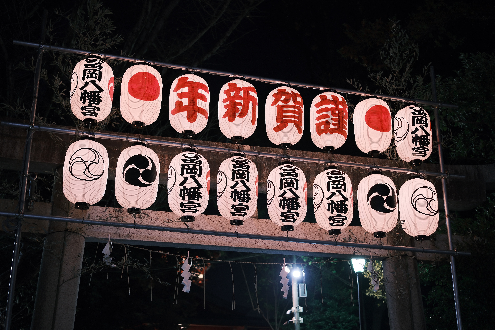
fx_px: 687
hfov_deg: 39.6
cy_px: 165
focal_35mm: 50
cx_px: 248
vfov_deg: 27.0
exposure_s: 1/60
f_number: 1.6
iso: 500
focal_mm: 33
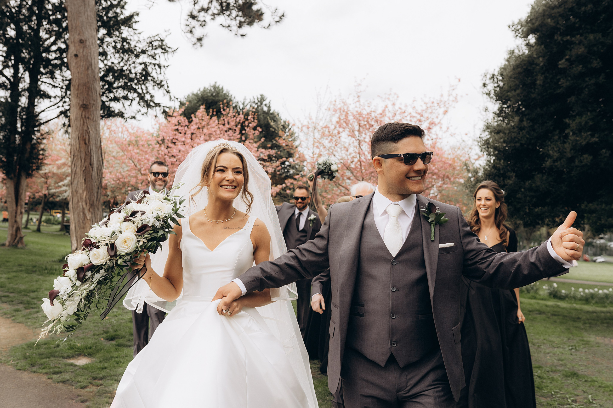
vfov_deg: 37.9
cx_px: 306
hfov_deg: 54.4
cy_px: 204
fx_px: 596
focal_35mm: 35
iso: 320
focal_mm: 35
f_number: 4.5
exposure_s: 1/800
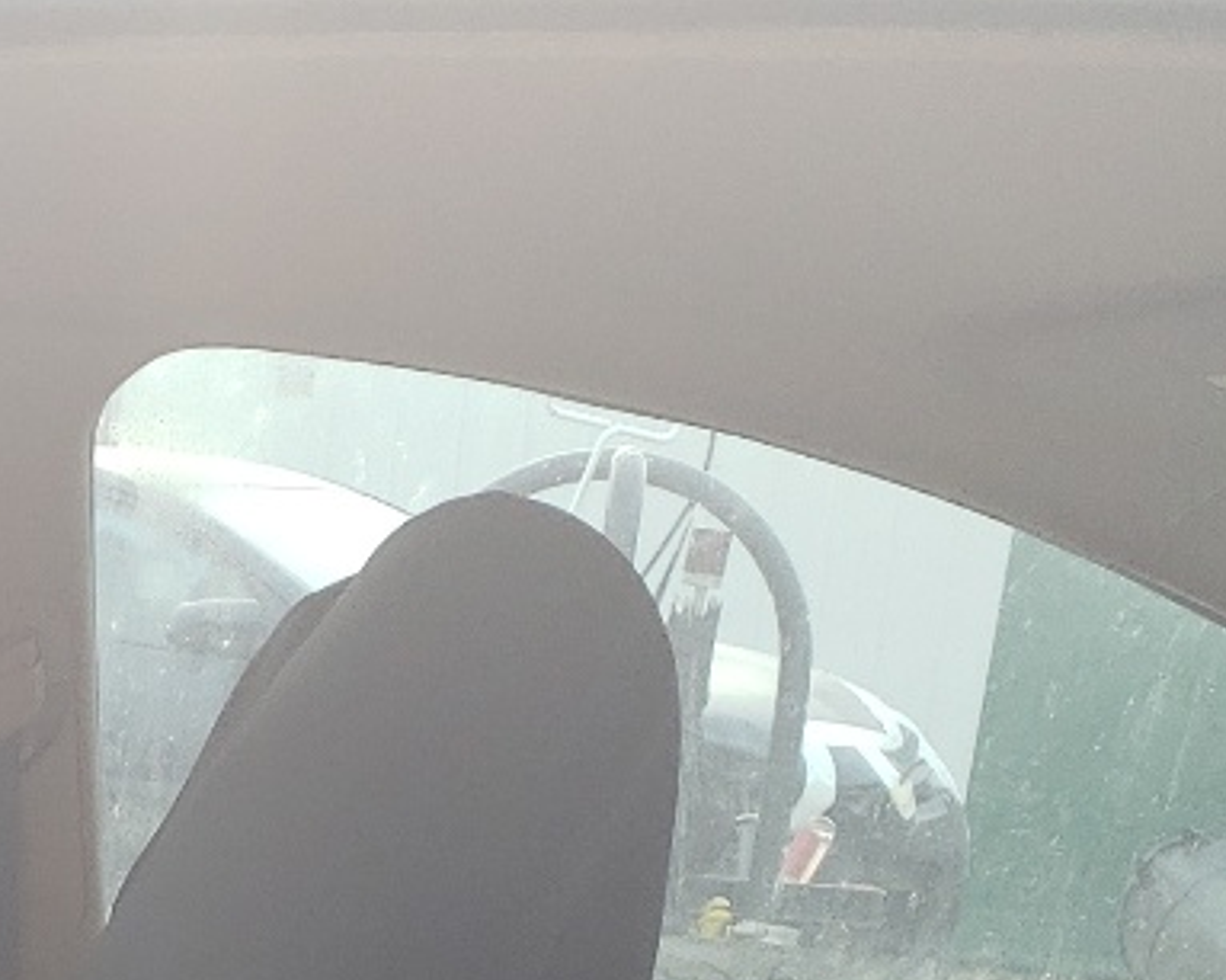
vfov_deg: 12.8
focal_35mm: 106
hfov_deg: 16.5
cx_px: -615
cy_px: 1918
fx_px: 3844
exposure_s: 1/132
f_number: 1.5
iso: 50
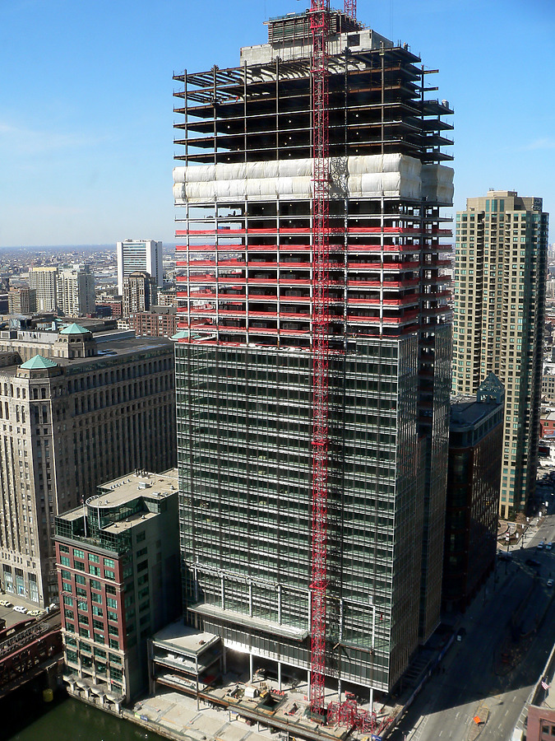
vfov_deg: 51.4
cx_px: 278
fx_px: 770
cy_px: 370
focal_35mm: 36
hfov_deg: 39.7
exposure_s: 1/500
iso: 80
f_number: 4
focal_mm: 6
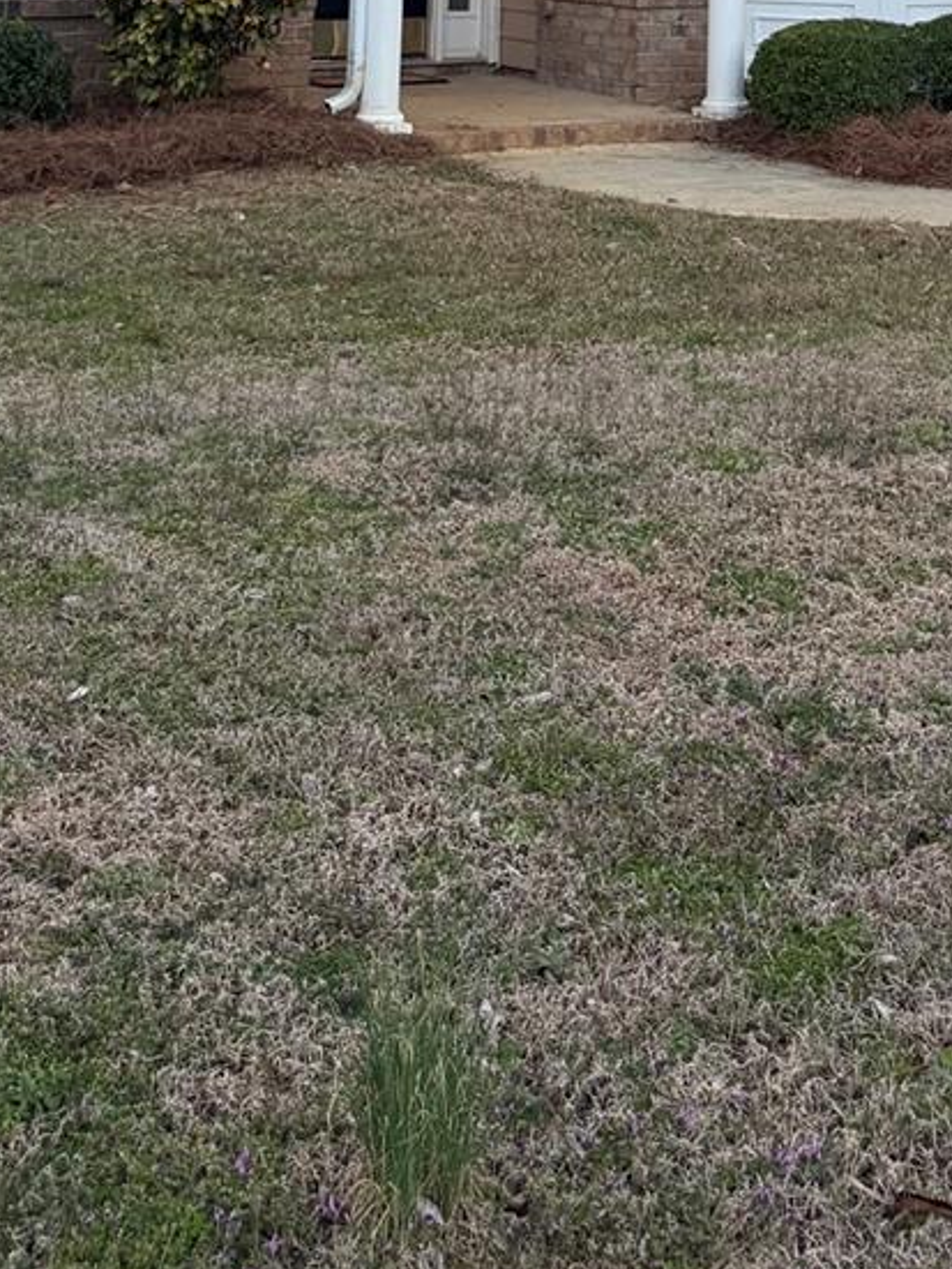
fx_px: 2455
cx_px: 673
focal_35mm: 67
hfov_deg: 21.8
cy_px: -438
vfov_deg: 24.7
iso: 50
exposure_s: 1/128
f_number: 1.78
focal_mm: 6.76
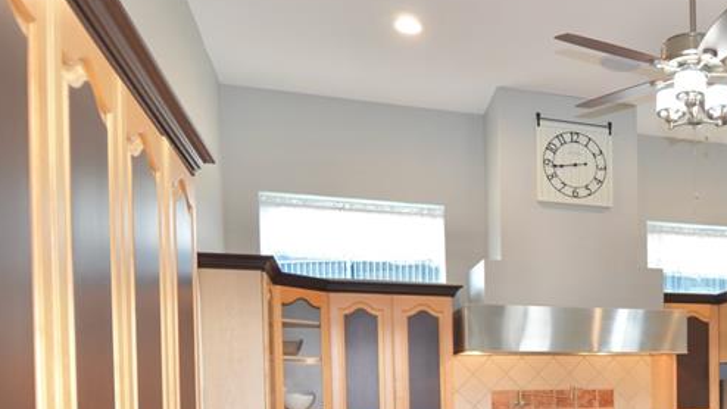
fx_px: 752
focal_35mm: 39
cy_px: 406
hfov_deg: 46.0
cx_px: 673
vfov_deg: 28.6
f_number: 4
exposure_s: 1/60
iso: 500
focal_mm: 12
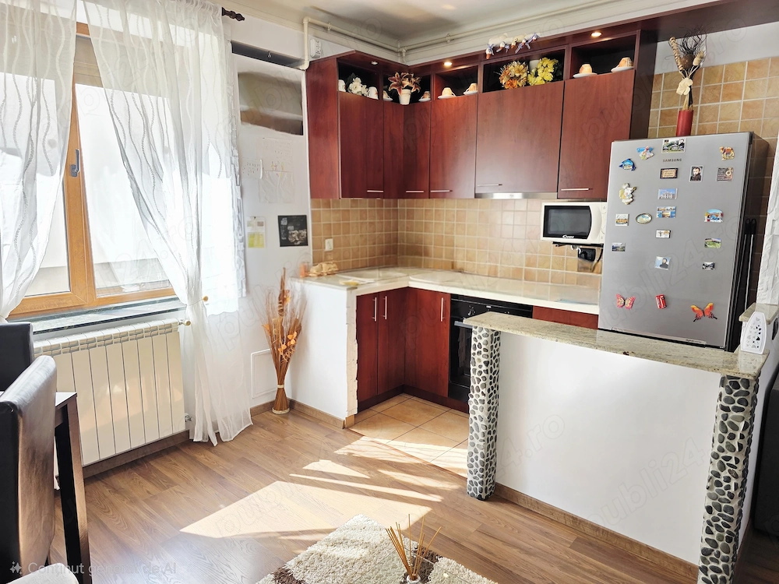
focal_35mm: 23
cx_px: 390
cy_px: 292
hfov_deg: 73.9
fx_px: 518
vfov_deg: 58.9
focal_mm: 6.3
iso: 40
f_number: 1.7
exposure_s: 1/101
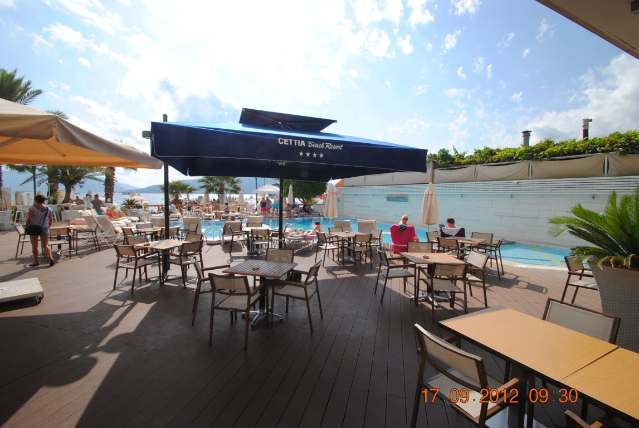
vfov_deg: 77.5
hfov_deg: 100.3
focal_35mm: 15
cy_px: 214
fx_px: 267
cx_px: 320
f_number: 10
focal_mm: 10
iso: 100
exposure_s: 1/200
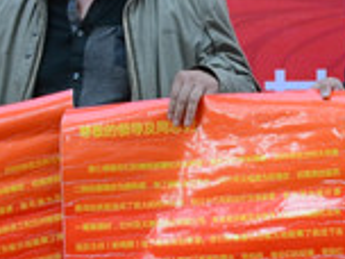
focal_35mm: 227
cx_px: 692
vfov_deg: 6.5
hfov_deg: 8.3
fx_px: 2262
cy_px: 116
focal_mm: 24
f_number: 7.1
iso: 500
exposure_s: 1/60
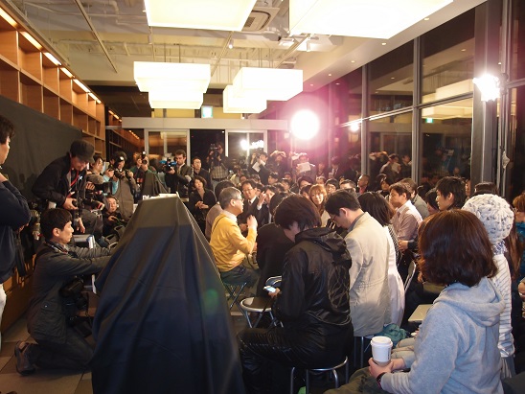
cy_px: 197
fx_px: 425
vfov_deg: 49.7
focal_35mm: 28
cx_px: 262
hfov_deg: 63.4
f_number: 1.8
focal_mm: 6
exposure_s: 1/30
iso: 200
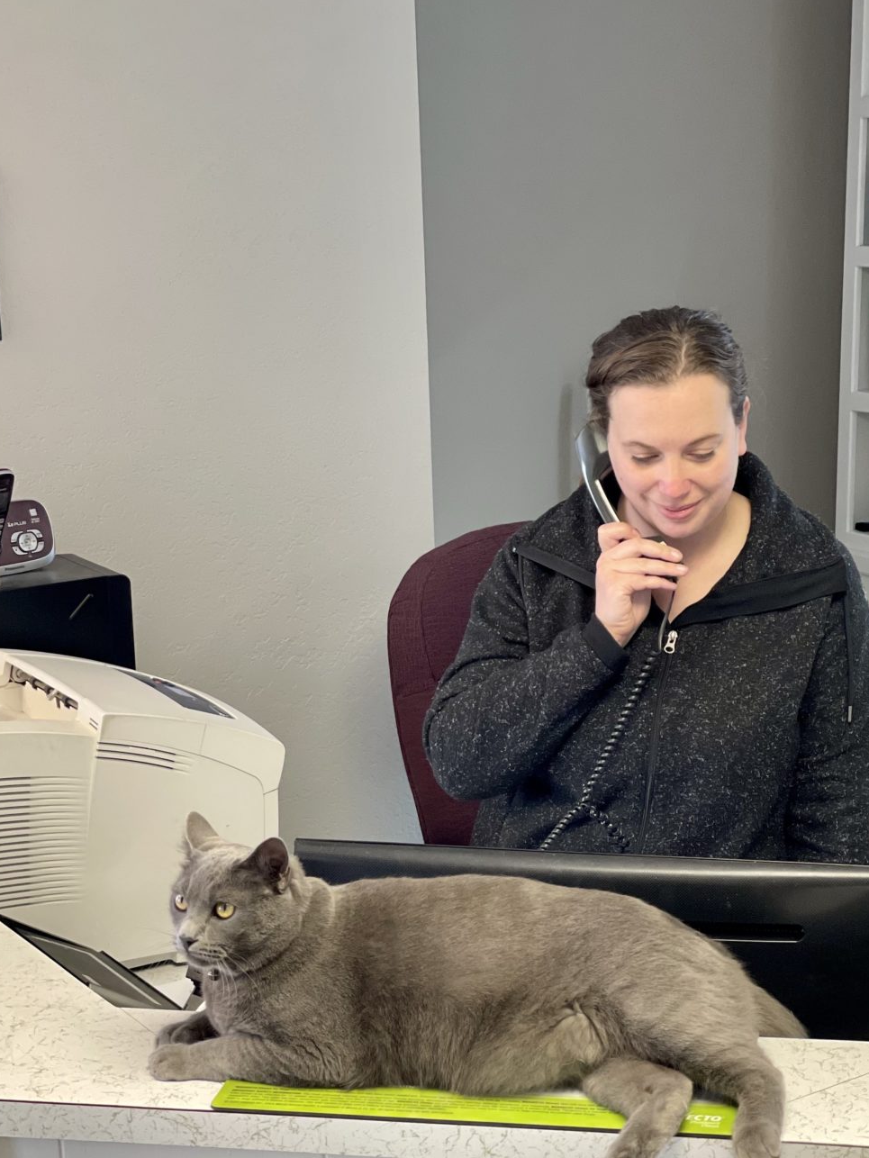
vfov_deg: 28.1
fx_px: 2309
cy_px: 703
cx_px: 493
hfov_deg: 21.3
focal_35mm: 69
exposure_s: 1/60
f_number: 2
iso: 160
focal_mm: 6
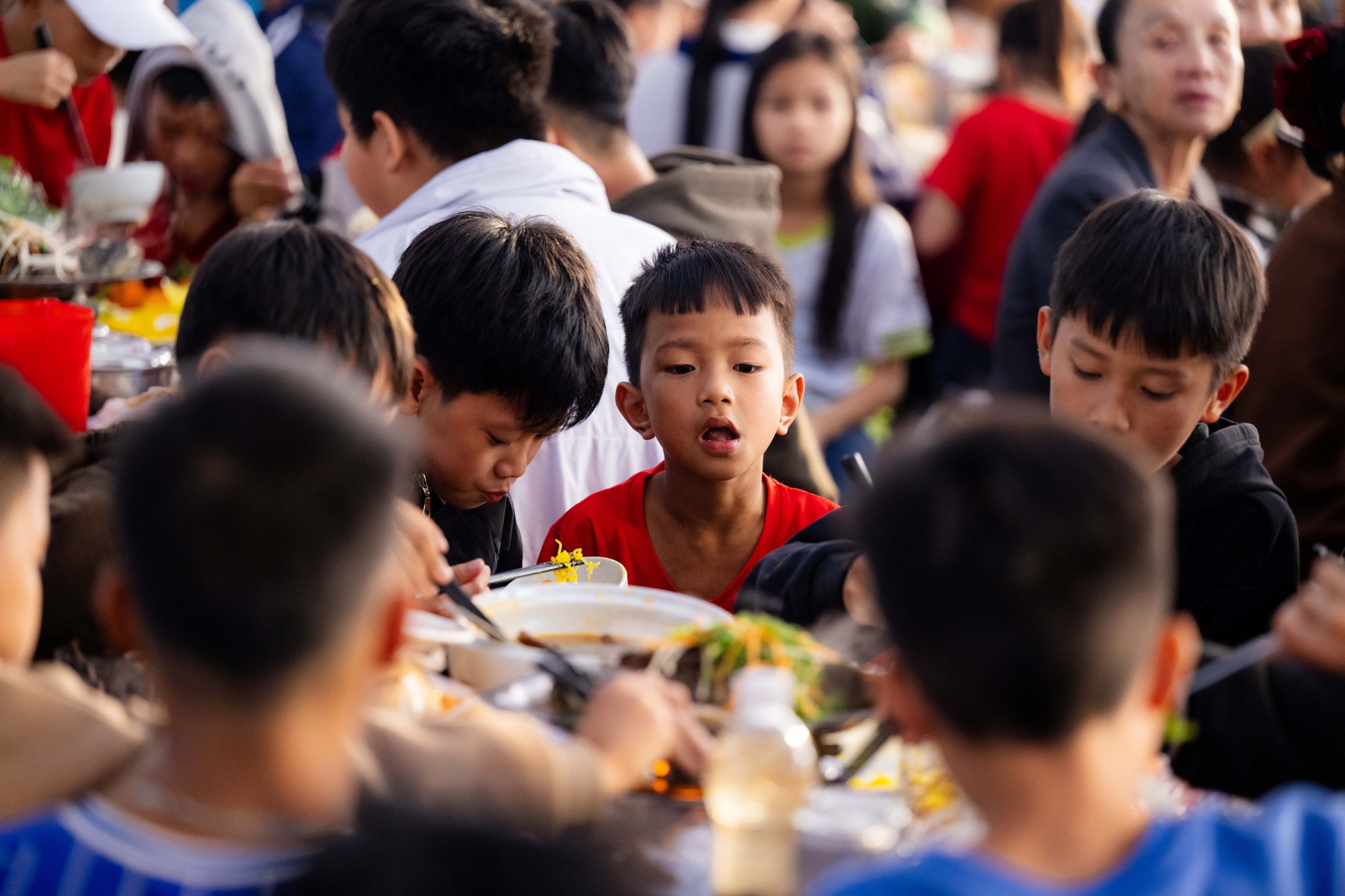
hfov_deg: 15.8
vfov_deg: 10.5
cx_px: 672
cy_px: 448
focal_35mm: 130
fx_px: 4856
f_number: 2.8
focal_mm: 130
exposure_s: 1/400
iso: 1250
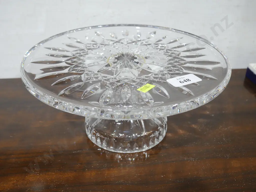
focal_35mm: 40
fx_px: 296
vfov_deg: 36.0
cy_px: 96
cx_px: 128
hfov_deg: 46.8
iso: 640
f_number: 4.5
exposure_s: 1/60
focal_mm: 20
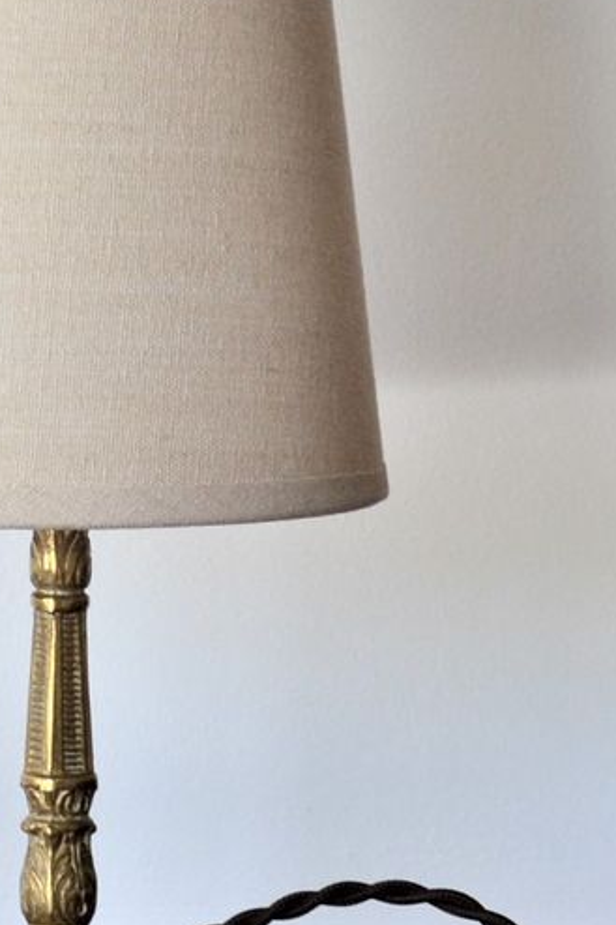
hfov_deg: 8.3
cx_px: -176
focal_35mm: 164
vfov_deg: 12.4
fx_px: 4212
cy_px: 39
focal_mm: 40
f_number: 5
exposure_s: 1/100
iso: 400
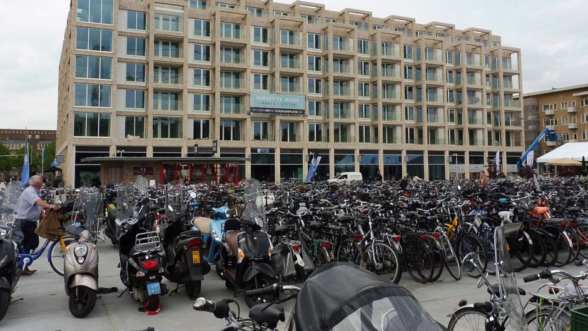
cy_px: 126
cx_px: 306
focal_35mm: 32
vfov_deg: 36.5
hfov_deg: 61.0
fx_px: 499
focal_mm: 4.8
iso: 100
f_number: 4.5
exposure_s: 1/400
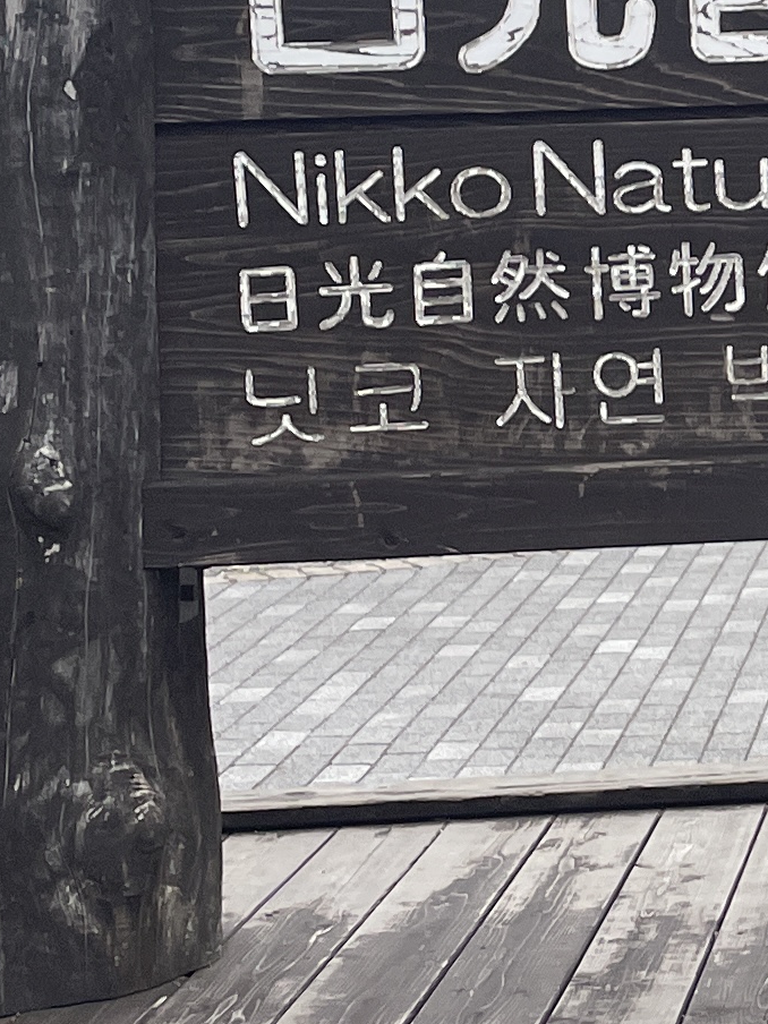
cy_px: 224
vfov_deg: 16.9
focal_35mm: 116
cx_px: 1456
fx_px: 3431
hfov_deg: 11.7
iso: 32
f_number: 1.6
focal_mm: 4.2
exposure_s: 1/2304
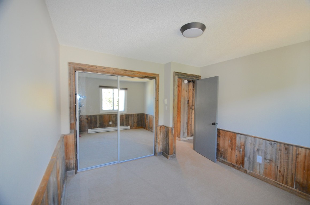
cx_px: 155
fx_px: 129
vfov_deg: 77.1
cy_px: 102
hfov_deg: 100.5
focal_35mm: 15
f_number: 3.5
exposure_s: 1/60
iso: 500
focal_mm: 10
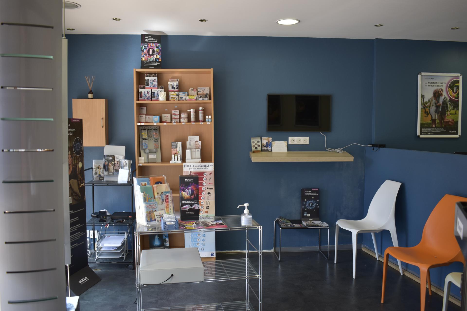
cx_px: 234
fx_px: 389
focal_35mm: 30
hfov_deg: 61.9
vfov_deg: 43.6
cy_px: 156
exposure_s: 1/100
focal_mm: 20
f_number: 3.8
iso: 400
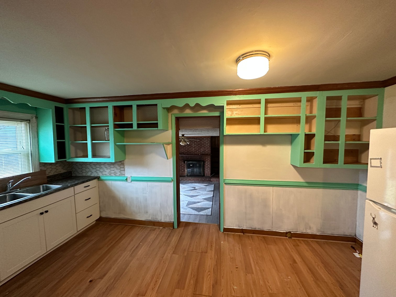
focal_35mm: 14
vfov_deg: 85.7
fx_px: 160
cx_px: 198
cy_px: 148
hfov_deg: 102.1
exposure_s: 1/60
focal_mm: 2.22
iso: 500
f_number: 2.2
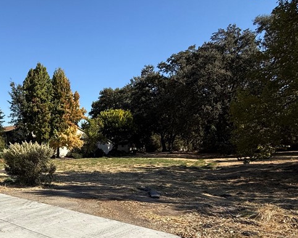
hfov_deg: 55.2
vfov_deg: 48.3
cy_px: 174
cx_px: 50
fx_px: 256
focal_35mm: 29
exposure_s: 1/2092
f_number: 2.2
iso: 50
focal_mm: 2.22
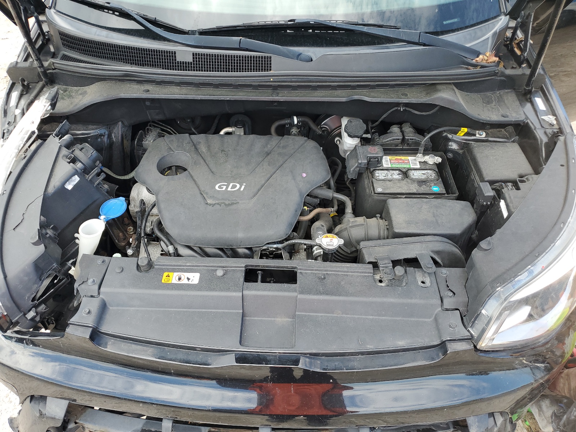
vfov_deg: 53.1
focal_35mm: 26
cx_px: 288
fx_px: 433
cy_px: 216
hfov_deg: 67.3
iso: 50
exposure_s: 1/357
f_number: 1.5
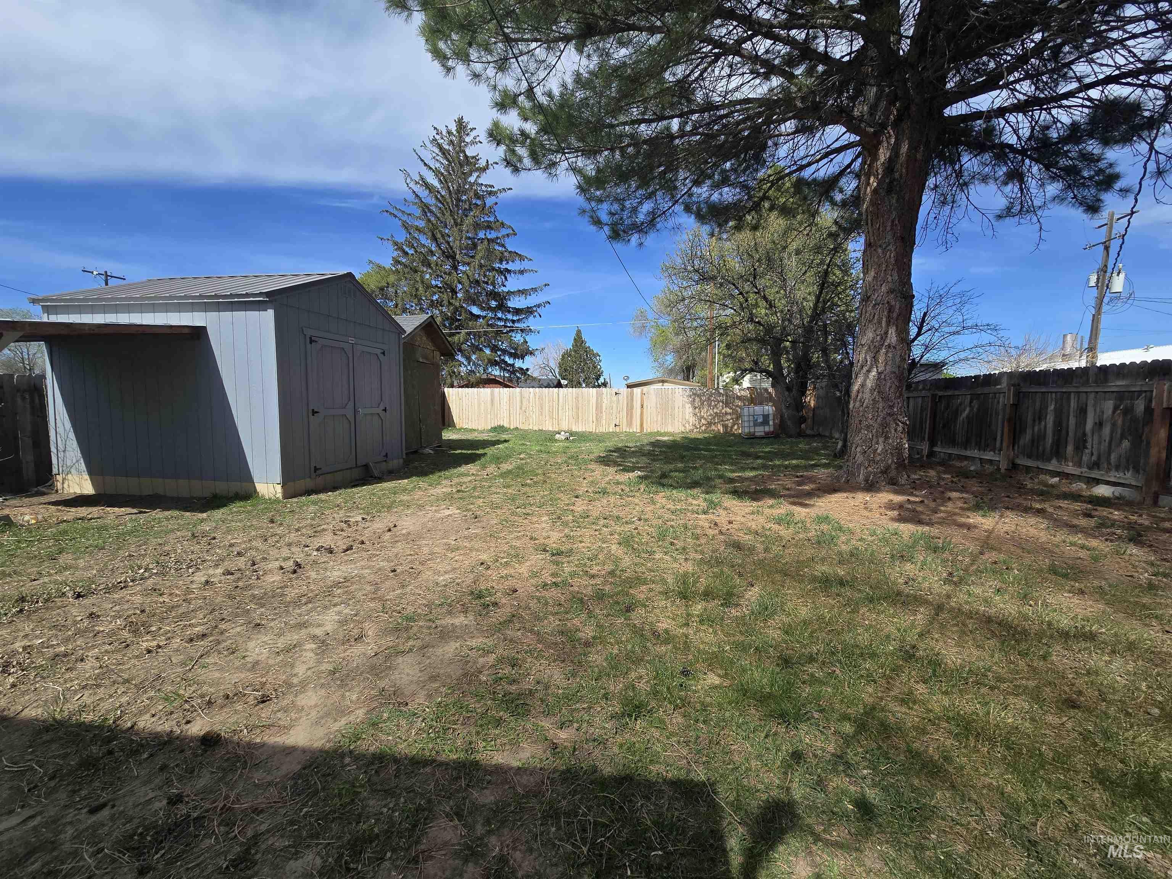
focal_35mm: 13
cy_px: 440
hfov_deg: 106.2
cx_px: 586
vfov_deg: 89.9
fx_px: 440
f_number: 2.2
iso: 50
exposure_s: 1/1962
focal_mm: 2.2
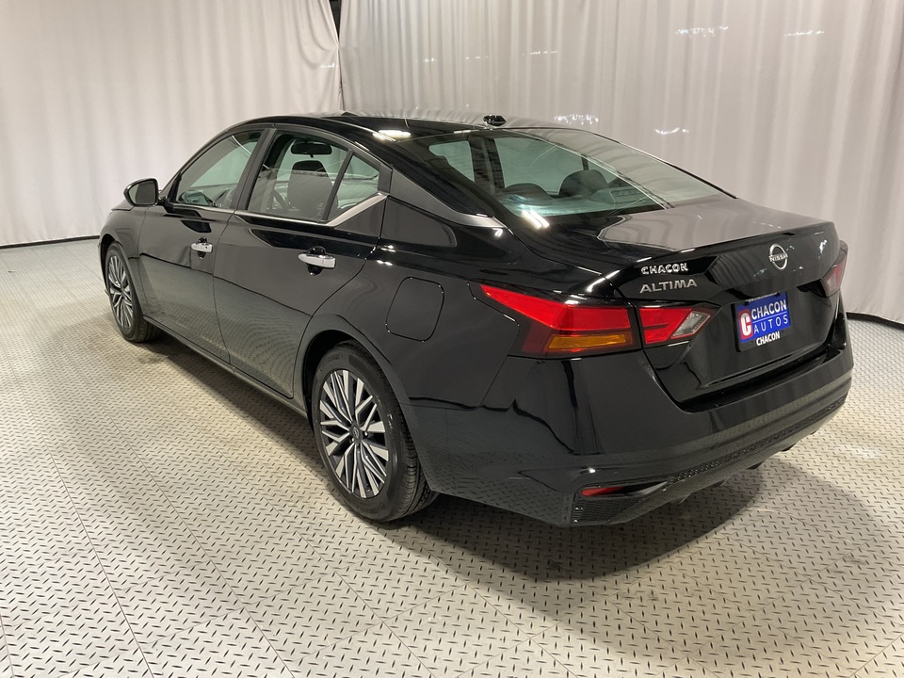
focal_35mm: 29
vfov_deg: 48.2
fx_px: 757
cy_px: 339
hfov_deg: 61.7
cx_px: 452
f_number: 1.8
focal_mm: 3
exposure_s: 1/50
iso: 80
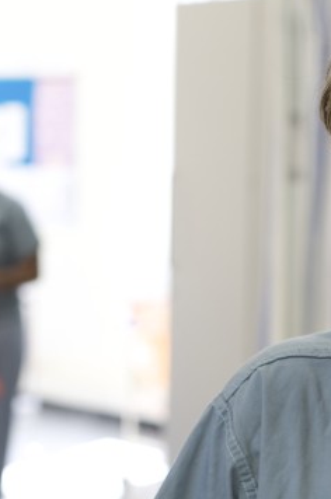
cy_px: 592
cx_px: 476
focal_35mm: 144
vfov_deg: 13.9
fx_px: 1994
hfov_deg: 9.3
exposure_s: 1/90
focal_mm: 50
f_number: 4
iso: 400
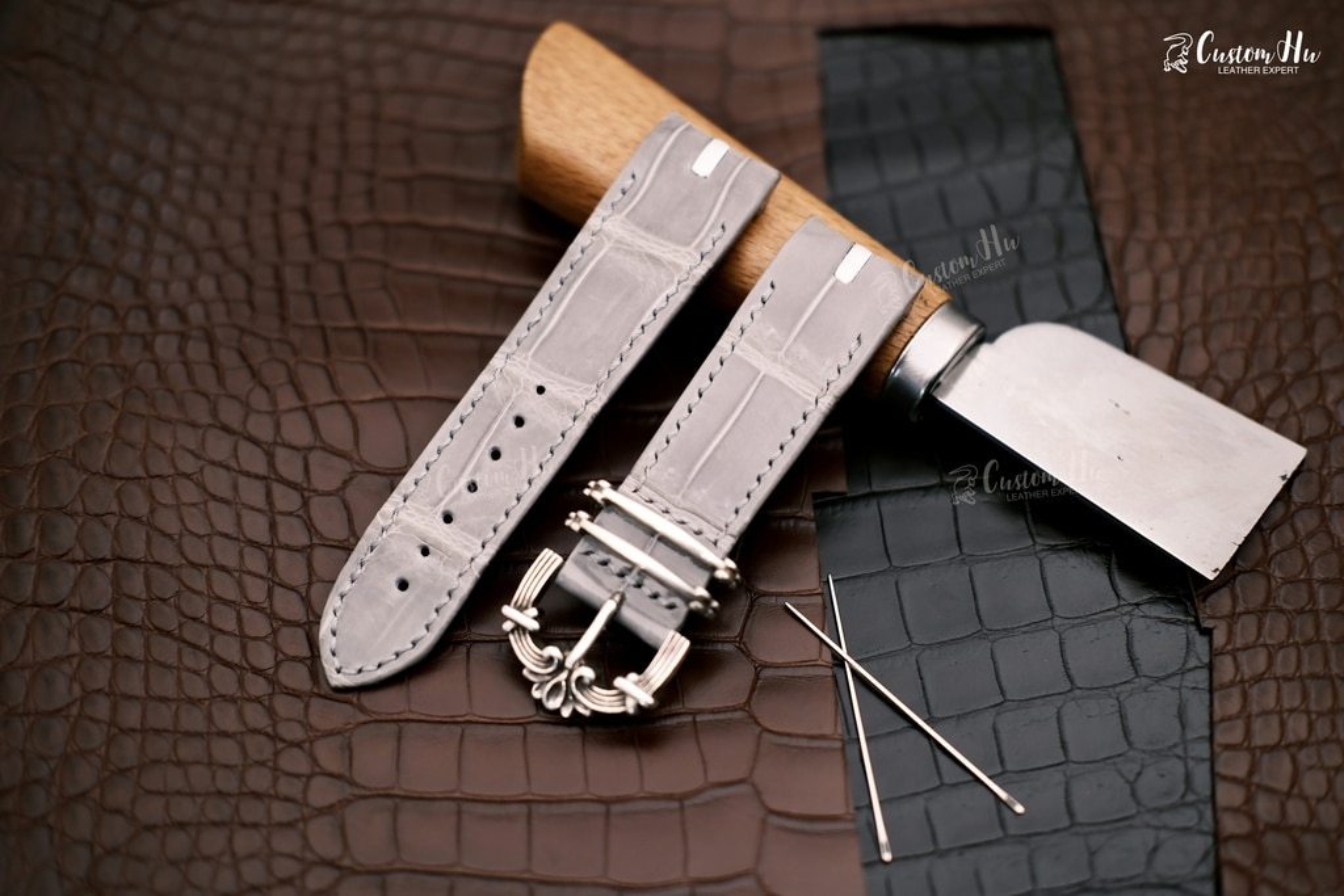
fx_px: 1979
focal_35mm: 53
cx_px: 672
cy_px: 448
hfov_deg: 37.5
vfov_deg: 25.5
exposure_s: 1/80
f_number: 2
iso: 200
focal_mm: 35
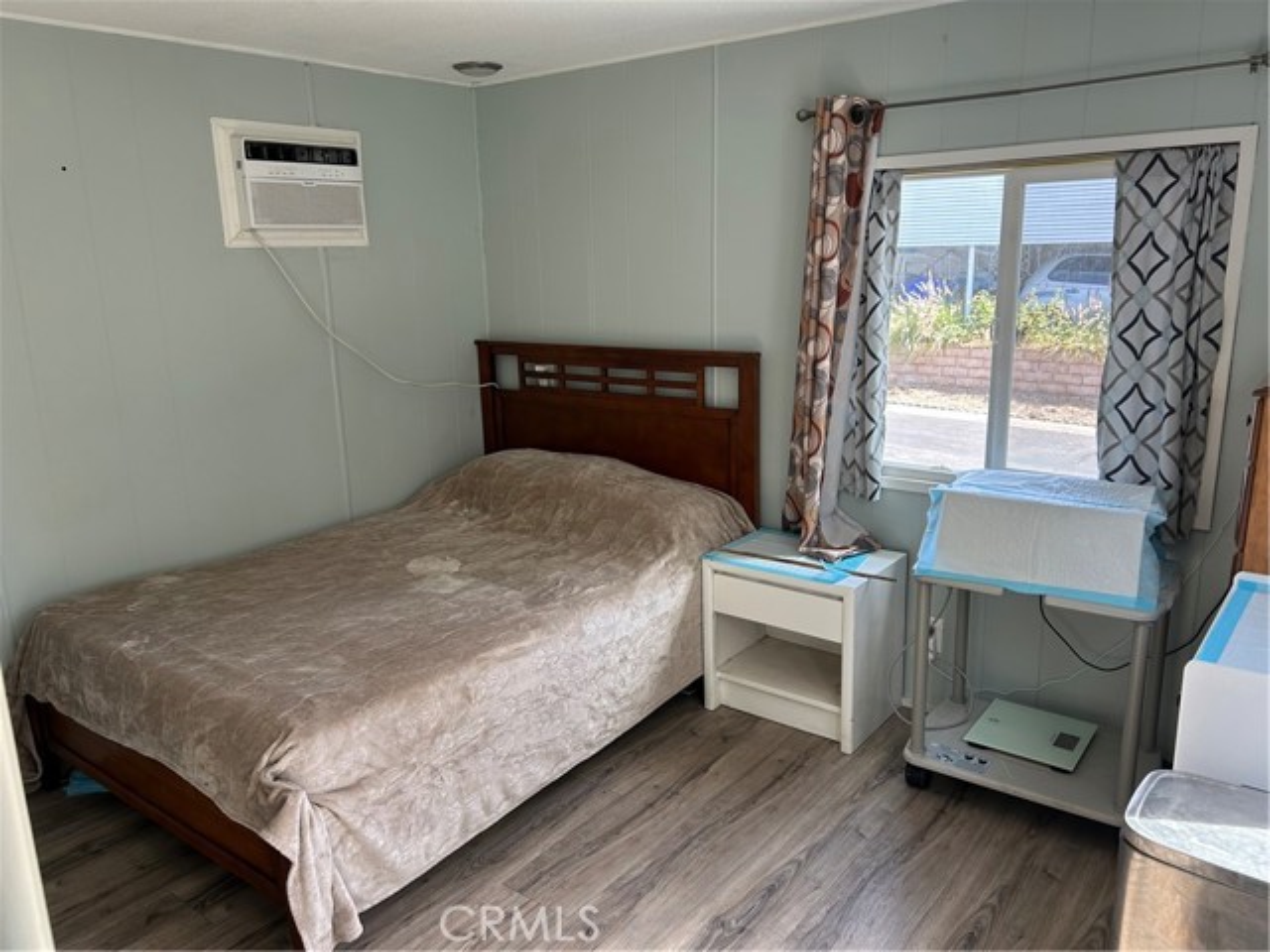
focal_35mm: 26
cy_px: 476
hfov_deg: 67.3
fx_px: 954
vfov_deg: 53.1
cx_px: 635
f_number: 1.5
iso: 64
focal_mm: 5.7
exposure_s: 1/134
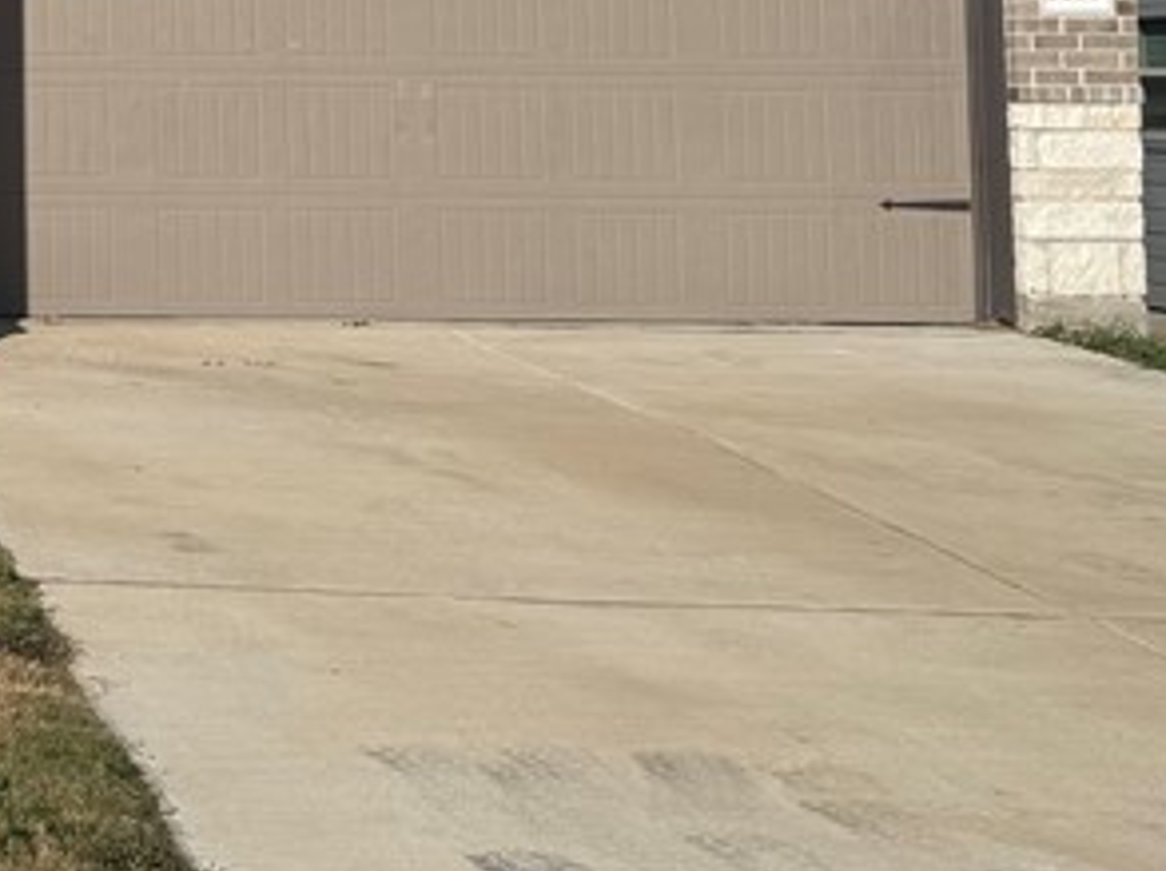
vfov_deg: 16.8
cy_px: -175
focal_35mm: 84
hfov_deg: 21.0
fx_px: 2826
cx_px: -374
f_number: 1.78
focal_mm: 6.76
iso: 80
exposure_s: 1/9009
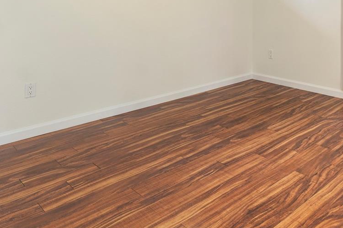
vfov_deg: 36.7
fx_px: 305
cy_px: -2
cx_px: 278
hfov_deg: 54.4
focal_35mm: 32
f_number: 8
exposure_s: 1/500
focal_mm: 10
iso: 320
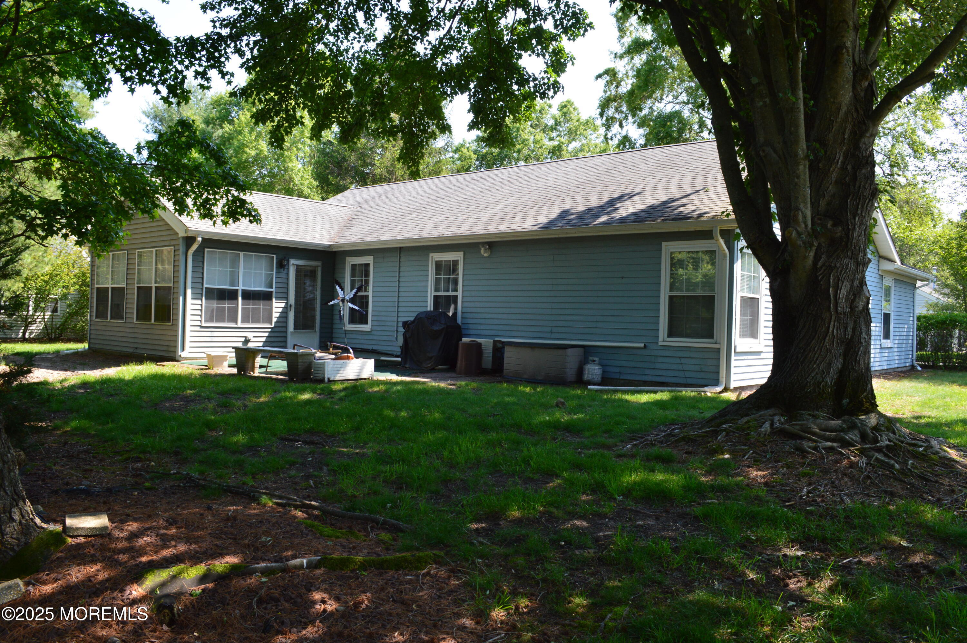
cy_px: 322
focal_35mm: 27
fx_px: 725
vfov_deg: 47.8
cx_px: 484
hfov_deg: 67.4
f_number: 9
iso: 400
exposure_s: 1/125
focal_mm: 18
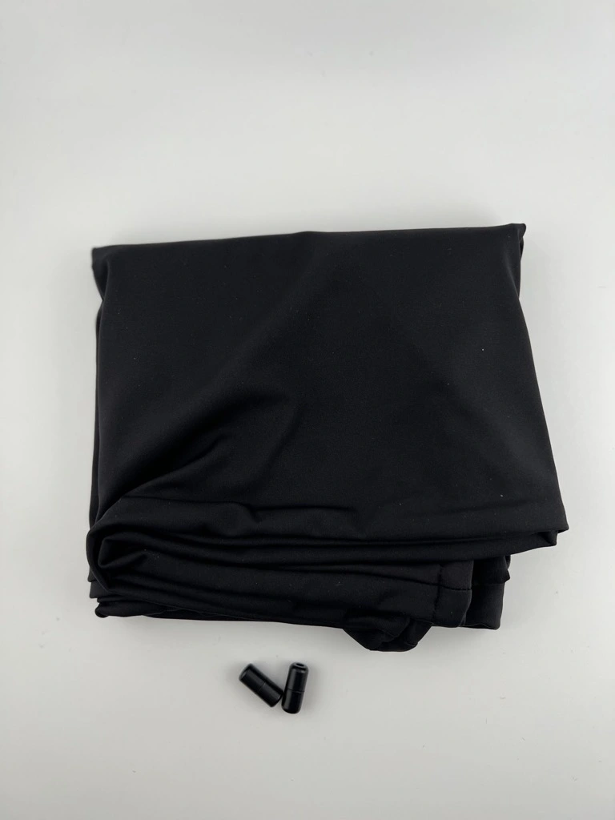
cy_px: 410
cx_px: 308
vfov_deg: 67.3
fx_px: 616
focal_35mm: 26
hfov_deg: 53.1
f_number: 1.5
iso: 50
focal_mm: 5.7
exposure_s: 1/611
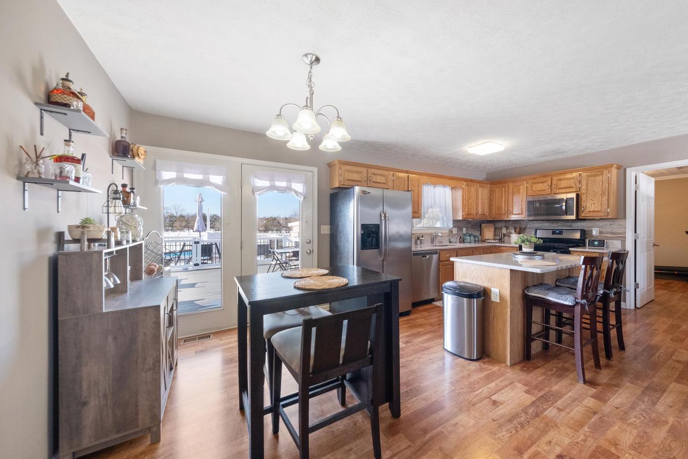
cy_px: 241
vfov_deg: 85.4
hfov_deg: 108.1
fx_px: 248
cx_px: 369
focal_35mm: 13
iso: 640
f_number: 7.1
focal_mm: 8
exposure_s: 1/15
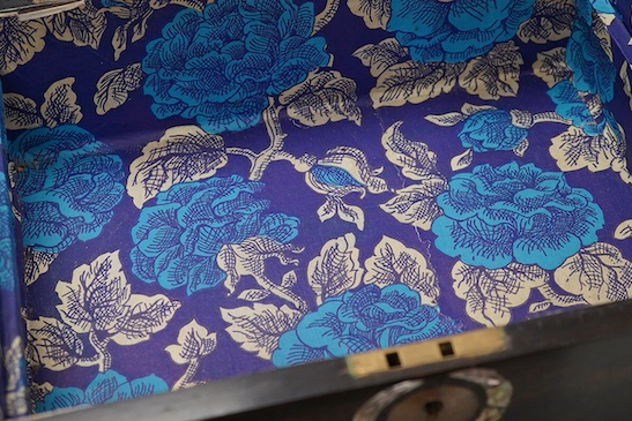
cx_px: 307
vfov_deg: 18.4
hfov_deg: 27.3
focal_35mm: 74
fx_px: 1299
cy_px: 194
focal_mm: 30
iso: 800
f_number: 6.3
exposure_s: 1/125
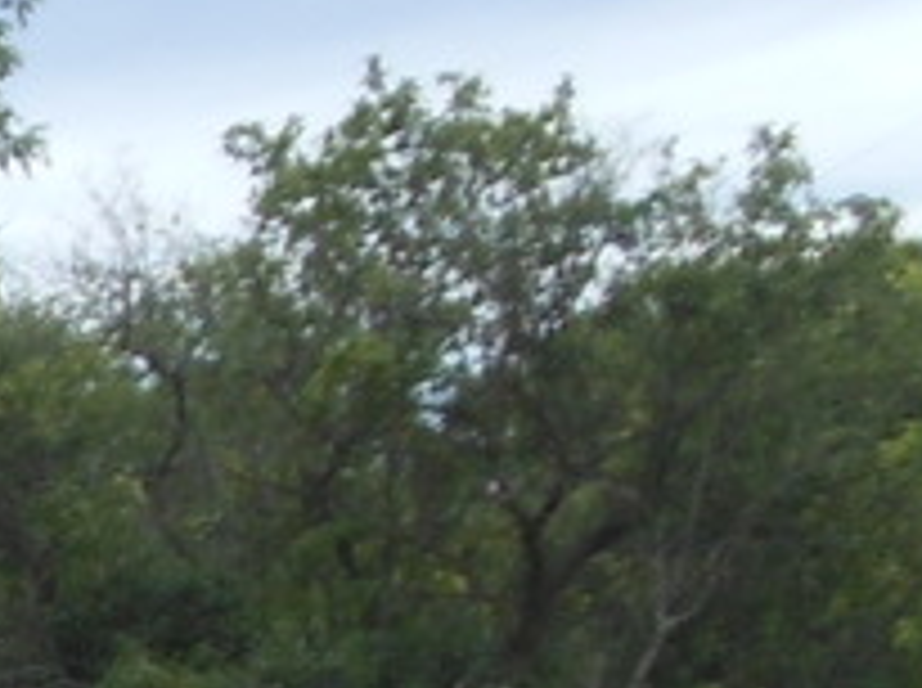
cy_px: 1461
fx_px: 4680
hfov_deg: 9.3
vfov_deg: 8.0
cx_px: -1682
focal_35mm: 176
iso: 80
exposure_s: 1/200
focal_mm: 4.5
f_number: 3.2
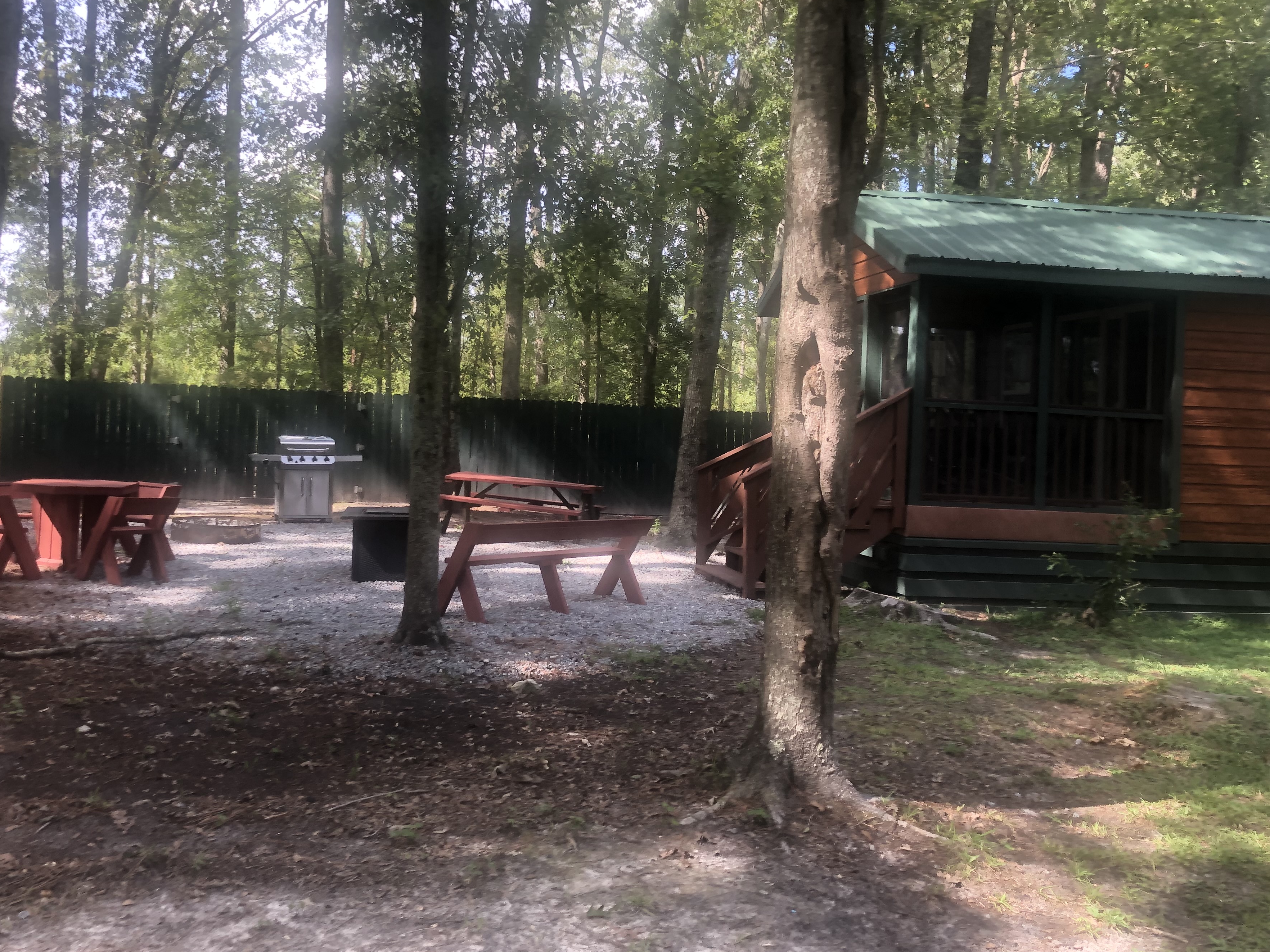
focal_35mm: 32
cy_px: 430
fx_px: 1174
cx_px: 563
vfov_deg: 44.1
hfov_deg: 56.7
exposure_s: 1/120
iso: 25
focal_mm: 4
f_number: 1.8
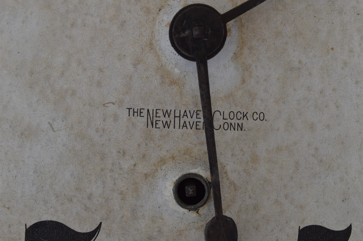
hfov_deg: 24.6
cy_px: 120
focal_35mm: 82
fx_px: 831
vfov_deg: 16.5
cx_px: 182
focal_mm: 55
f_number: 9
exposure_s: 1/80
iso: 800
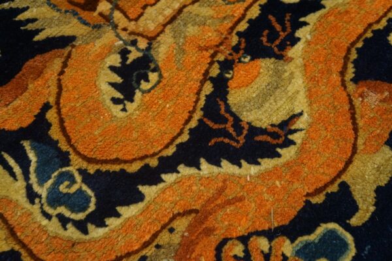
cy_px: 130
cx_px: 196
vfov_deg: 24.4
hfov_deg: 36.0
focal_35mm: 56
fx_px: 604
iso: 1600
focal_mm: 37
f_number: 4.5
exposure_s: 1/60
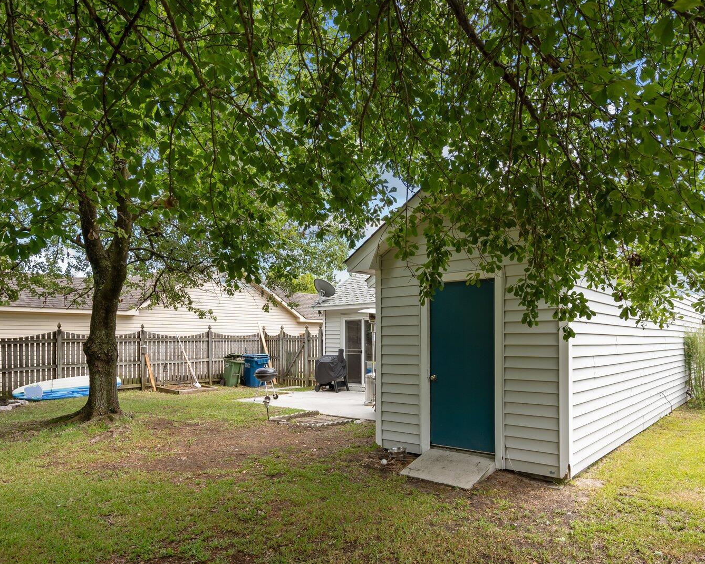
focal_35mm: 23
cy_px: 340
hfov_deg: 72.5
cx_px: 379
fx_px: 480
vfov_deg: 60.4
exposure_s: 1/500
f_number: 4
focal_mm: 16
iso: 320
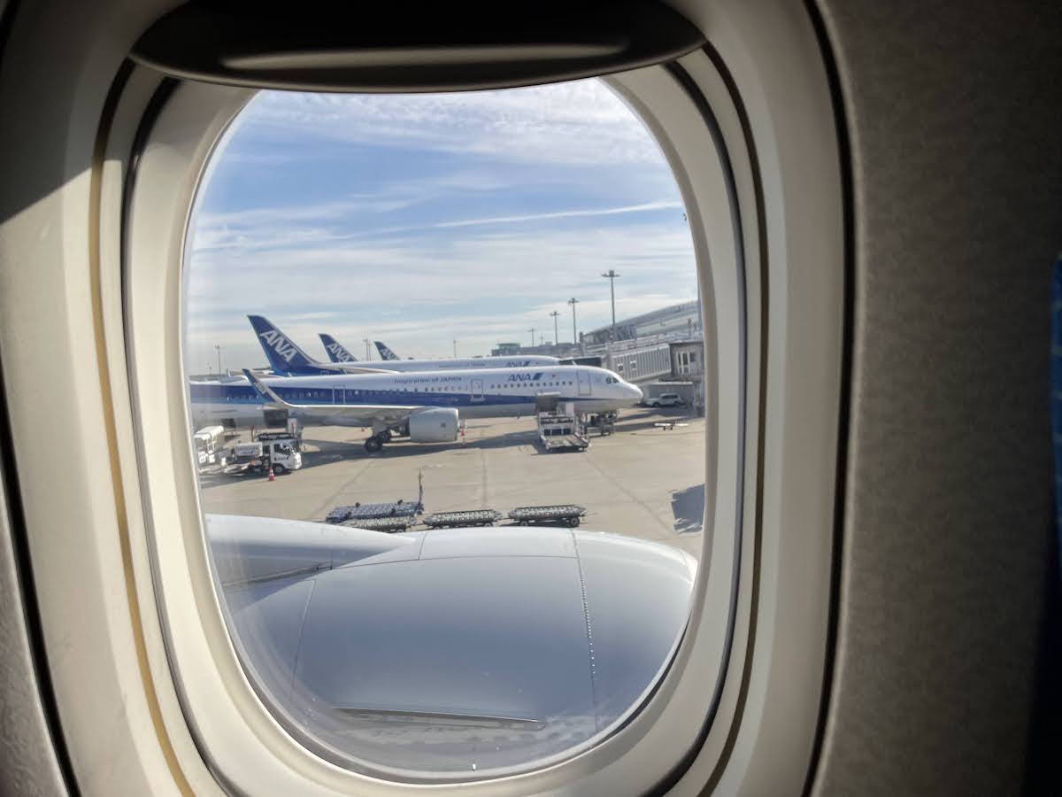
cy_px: 398
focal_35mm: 26
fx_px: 798
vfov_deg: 53.1
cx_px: 531
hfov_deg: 67.3
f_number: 1.6
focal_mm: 4.2
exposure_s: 1/3509
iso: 32
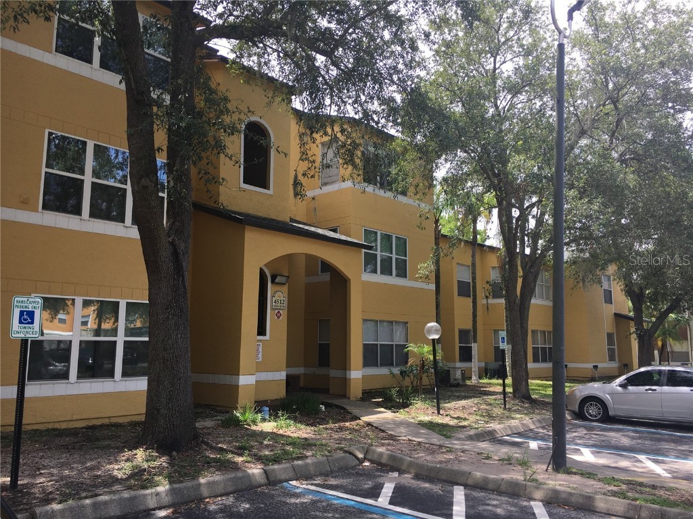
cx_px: 346
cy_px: 260
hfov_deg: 61.7
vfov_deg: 48.2
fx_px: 581
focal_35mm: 29
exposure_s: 1/523
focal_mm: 4.15
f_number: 2.2
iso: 25
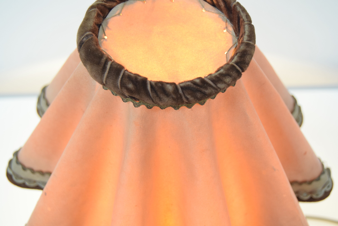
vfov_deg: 21.6
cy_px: 113
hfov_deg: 31.9
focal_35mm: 63
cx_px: 169
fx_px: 592
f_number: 5
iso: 1600
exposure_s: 1/80
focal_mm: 42
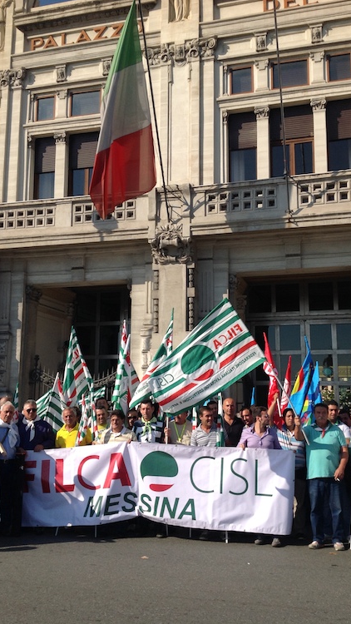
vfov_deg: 51.6
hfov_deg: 30.4
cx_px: 169
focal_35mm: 39
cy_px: 306
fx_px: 645
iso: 50
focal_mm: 4.28
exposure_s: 1/2160
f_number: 2.4
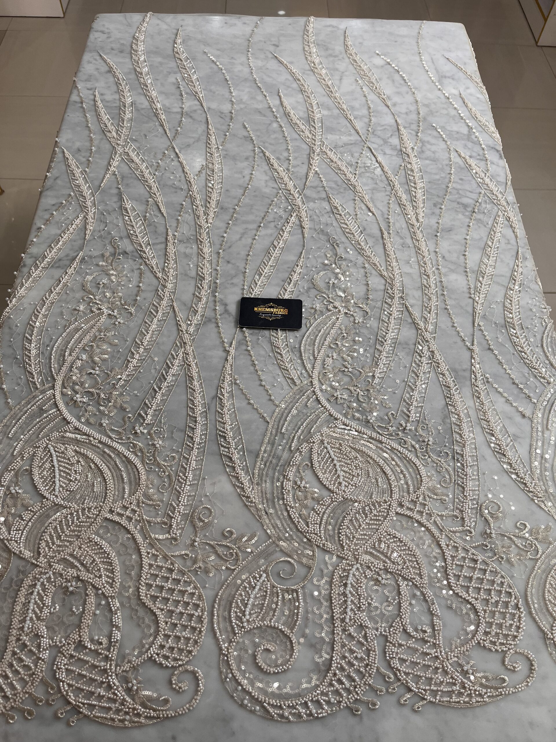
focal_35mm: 26
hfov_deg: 53.1
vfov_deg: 67.3
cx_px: 278
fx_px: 557
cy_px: 371
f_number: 1.6
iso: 100
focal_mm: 5.1
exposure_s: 1/101
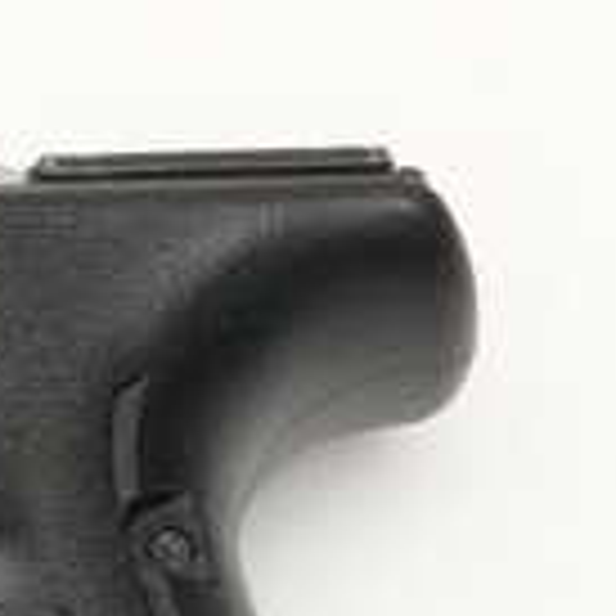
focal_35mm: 411
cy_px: -103
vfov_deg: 4.3
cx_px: -670
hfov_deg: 4.2
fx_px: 8275
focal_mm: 41
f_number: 22
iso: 1600
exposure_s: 1/60
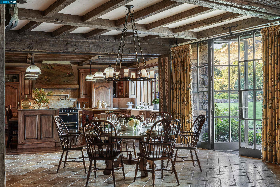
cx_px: 140
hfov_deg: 47.4
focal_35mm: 41
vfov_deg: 32.6
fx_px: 319
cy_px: 94
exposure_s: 5
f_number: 16
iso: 200
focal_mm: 41
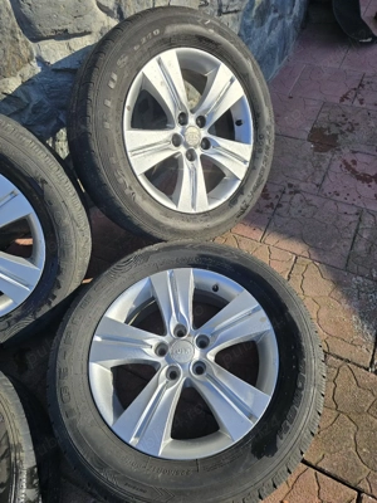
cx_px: 188
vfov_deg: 73.9
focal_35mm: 23
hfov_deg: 58.9
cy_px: 252
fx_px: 334
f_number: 1.7
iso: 12
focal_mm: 6.3
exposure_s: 1/1111
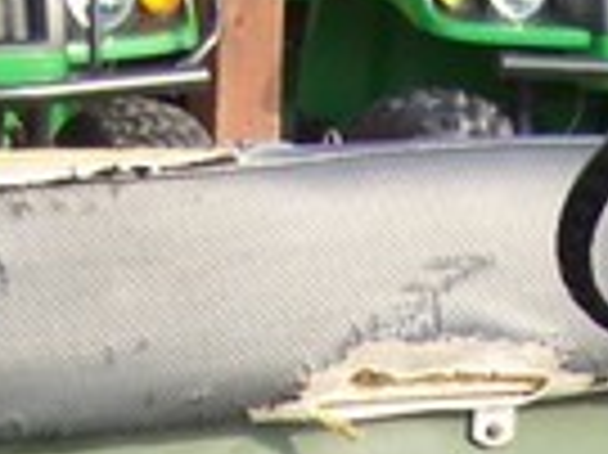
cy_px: 1245
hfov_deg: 8.7
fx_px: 3966
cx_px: 590
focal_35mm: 226
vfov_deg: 6.2
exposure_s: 1/160
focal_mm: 6.3
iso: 64
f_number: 2.8
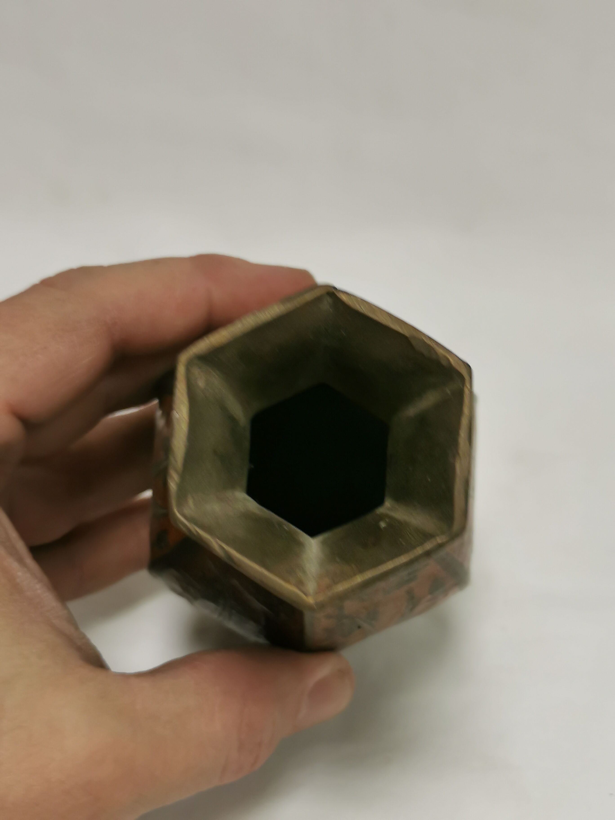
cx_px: 308
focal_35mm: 57
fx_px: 1350
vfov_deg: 33.8
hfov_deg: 25.7
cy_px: 410
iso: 125
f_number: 1.8
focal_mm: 5.58
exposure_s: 1/100
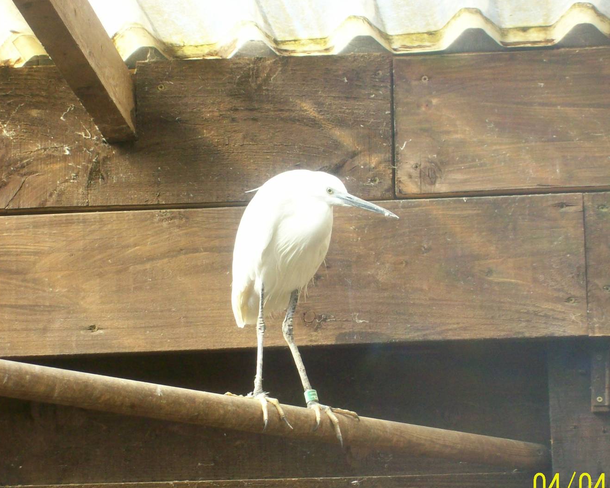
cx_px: 367
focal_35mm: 128
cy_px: 262
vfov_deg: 12.1
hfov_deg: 15.0
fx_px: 2311
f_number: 4.8
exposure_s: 1/209
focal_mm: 18
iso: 200
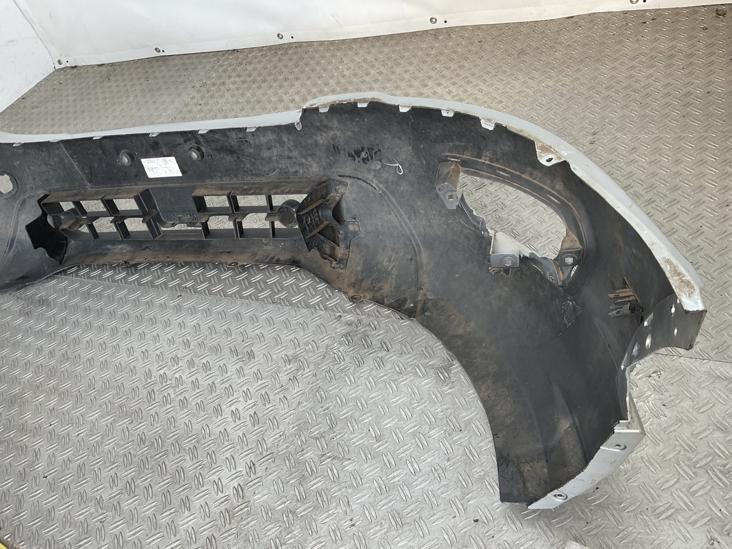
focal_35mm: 29
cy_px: 274
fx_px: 613
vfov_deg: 48.2
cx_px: 366
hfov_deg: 61.7
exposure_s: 1/117
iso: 16
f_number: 1.8
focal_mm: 3
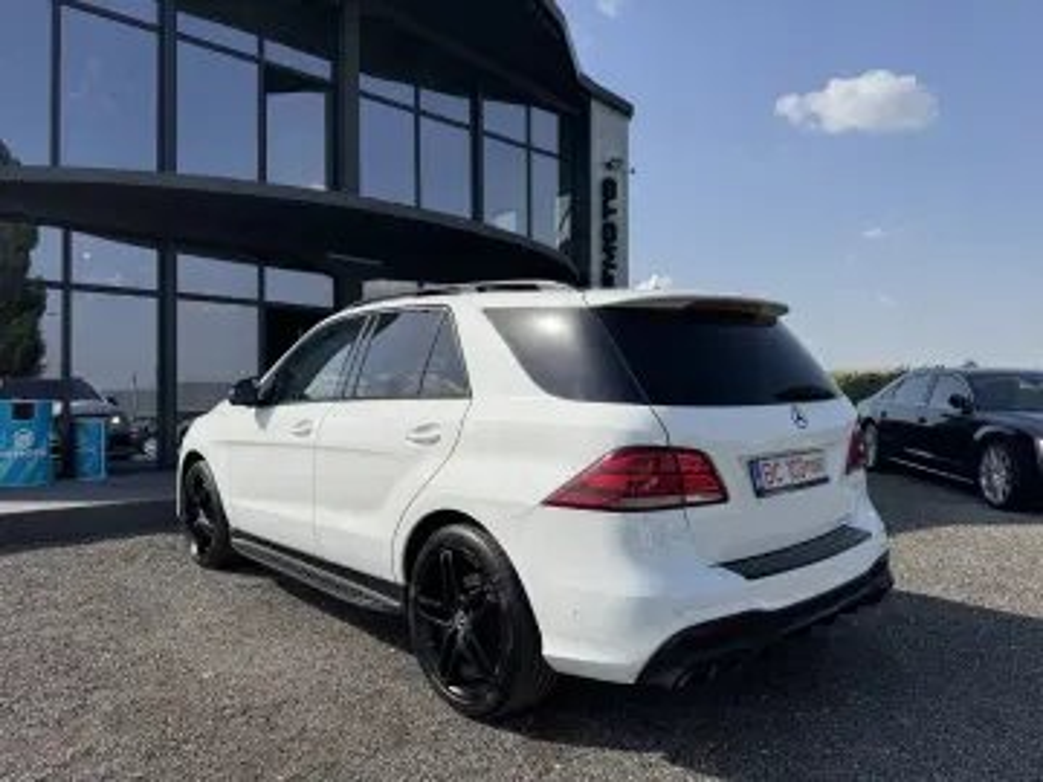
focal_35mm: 24
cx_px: 522
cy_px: 391
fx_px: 723
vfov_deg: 56.8
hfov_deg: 71.6
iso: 80
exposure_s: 1/7092
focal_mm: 6.76
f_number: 1.78
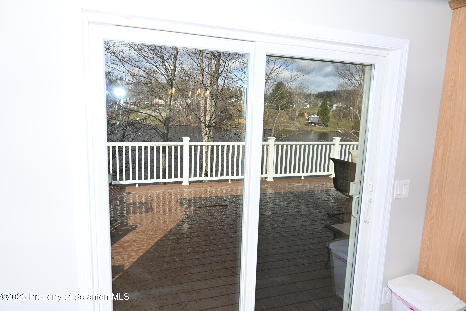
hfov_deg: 73.7
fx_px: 311
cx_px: 233
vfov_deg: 53.1
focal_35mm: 24
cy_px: 156
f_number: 7.1
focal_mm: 24
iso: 100
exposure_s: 1/200
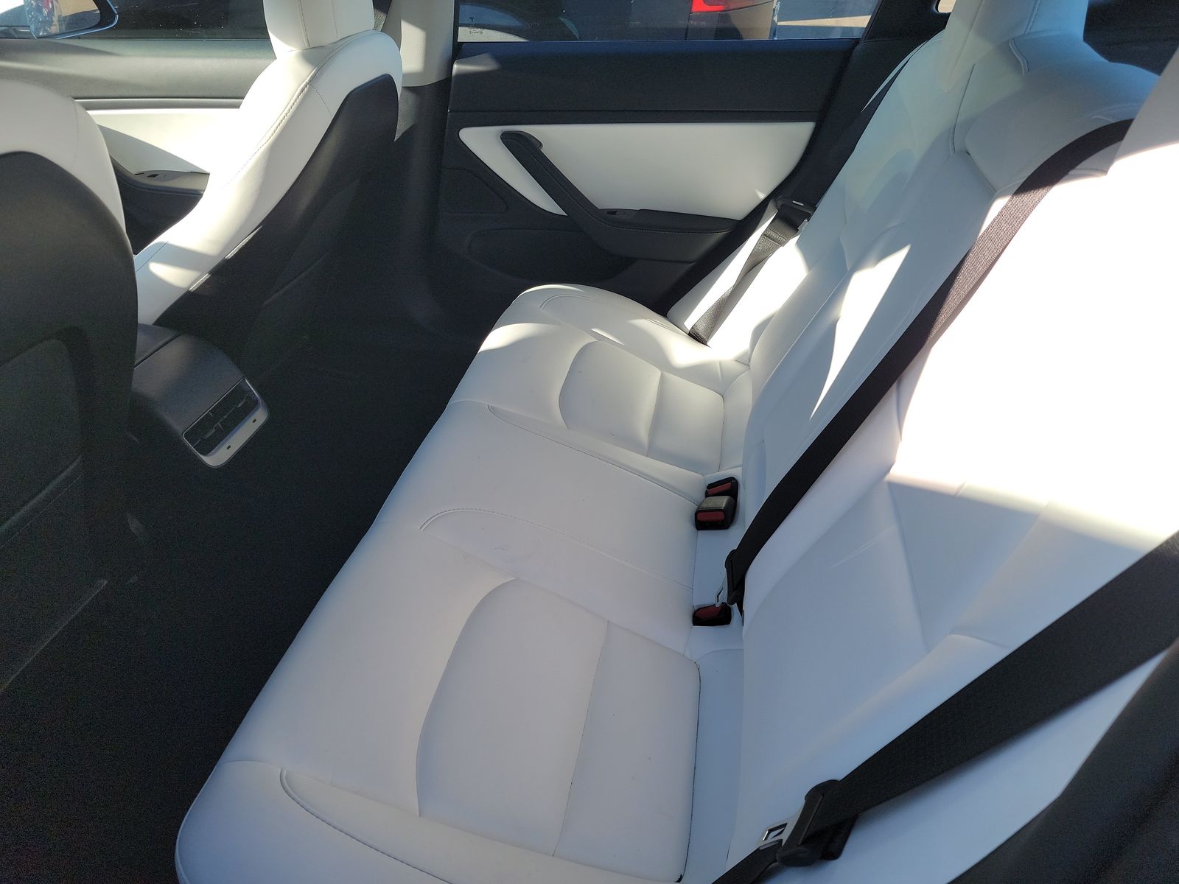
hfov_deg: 71.6
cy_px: 442
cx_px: 590
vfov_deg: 56.8
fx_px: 817
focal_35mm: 24
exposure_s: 1/325
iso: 50
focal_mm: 6.7
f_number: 1.8
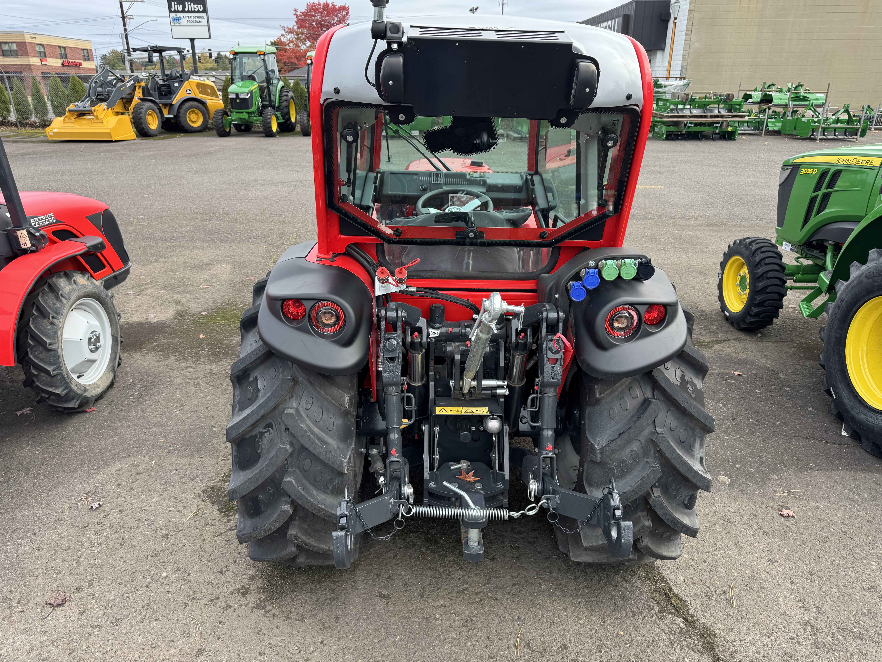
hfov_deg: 71.6
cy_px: 331
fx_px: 612
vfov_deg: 56.8
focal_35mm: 24
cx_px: 441
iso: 80
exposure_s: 1/723
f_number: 1.78
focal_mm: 6.76
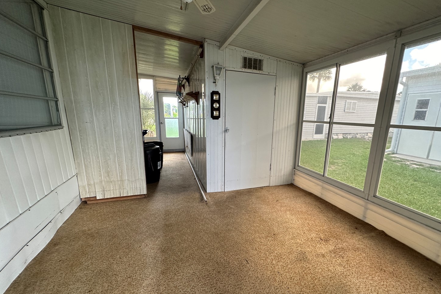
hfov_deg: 96.5
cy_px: 158
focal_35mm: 16
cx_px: 239
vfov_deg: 73.7
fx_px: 196
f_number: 2.2
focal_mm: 2.22
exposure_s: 1/99
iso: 160
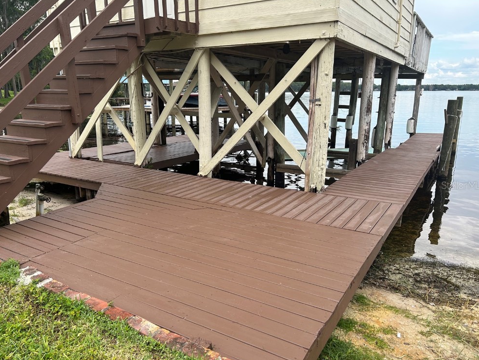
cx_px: 239
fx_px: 374
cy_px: 185
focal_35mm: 27
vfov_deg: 51.4
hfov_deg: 65.3
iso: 50
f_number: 1.5
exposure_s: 1/1511
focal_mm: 5.7
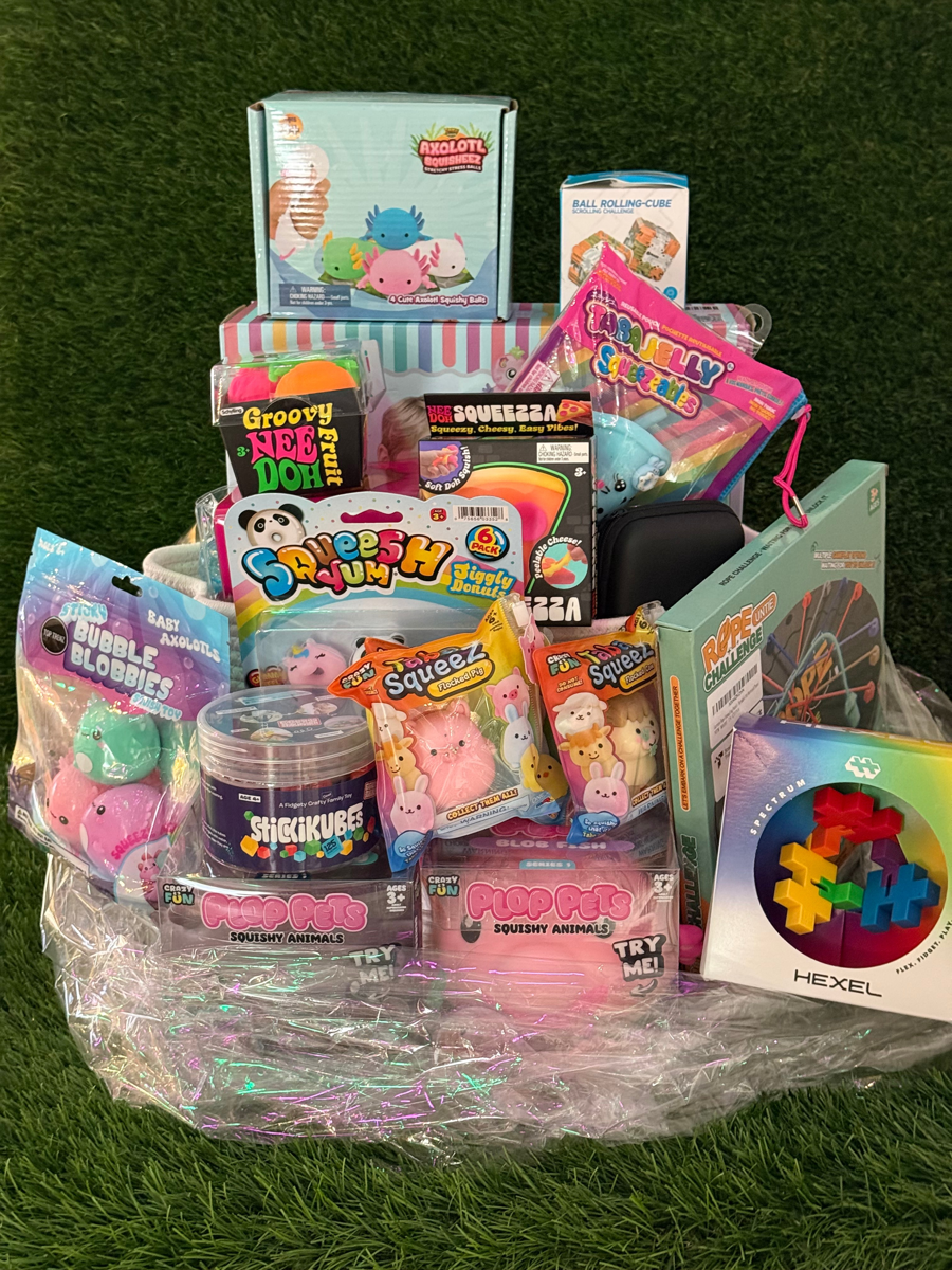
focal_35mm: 48
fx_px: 1760
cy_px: 635
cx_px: 476
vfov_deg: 39.7
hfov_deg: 30.3
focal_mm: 6.76
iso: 500
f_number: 1.78
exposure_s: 1/30
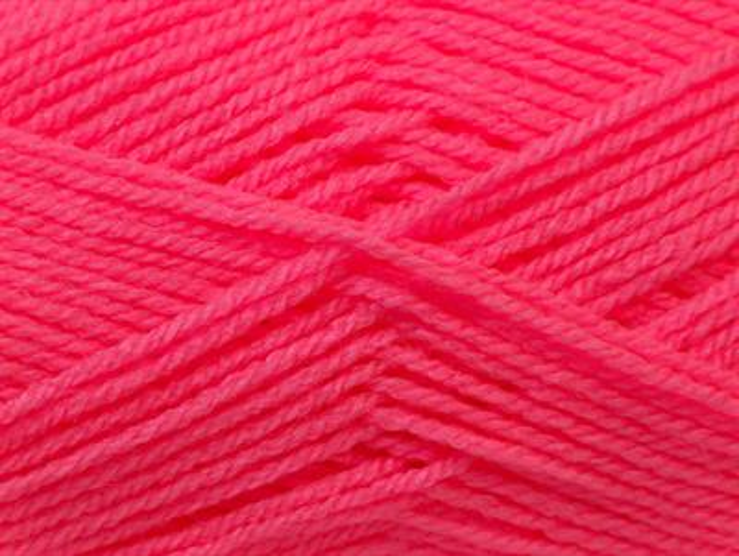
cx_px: 370
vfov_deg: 12.8
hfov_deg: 17.0
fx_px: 2479
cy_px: 278
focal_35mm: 116
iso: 200
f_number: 3
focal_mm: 23.76
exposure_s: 1/37.3
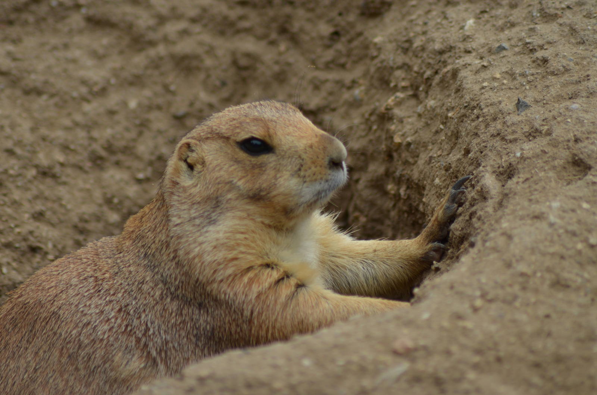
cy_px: 198
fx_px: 7448
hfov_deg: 4.6
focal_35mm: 450
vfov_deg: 3.0
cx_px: 298
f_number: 5.6
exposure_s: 1/1600
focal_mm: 300
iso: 400
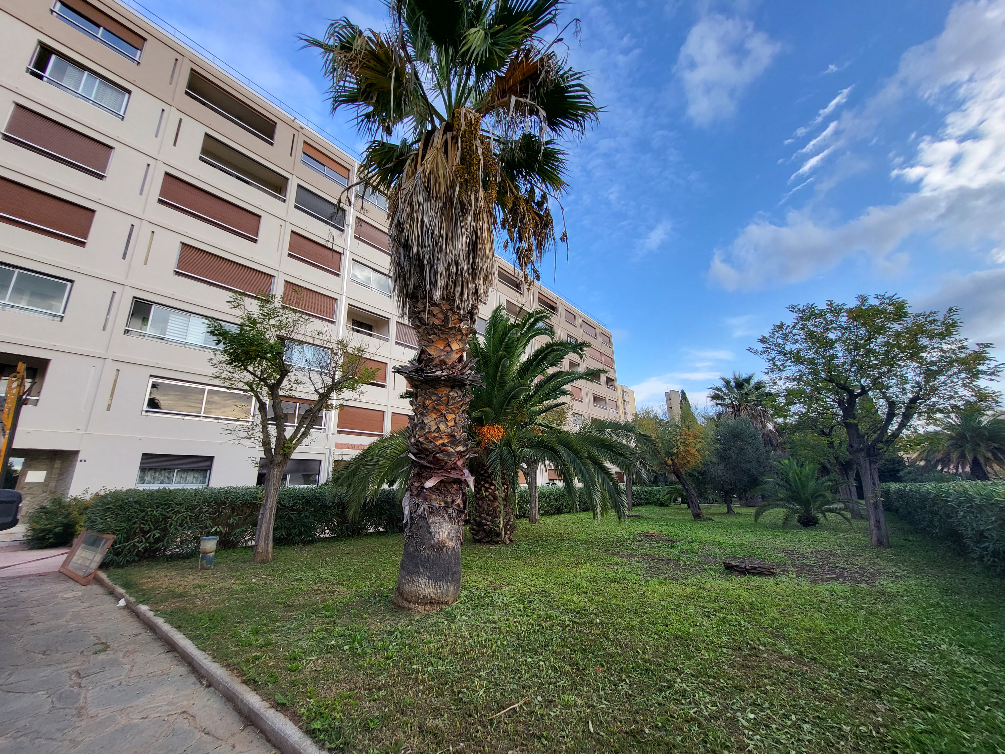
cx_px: 502
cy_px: 377
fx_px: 377
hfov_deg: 106.2
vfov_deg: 89.9
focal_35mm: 13
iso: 32
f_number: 2.2
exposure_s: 1/290
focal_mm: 1.74
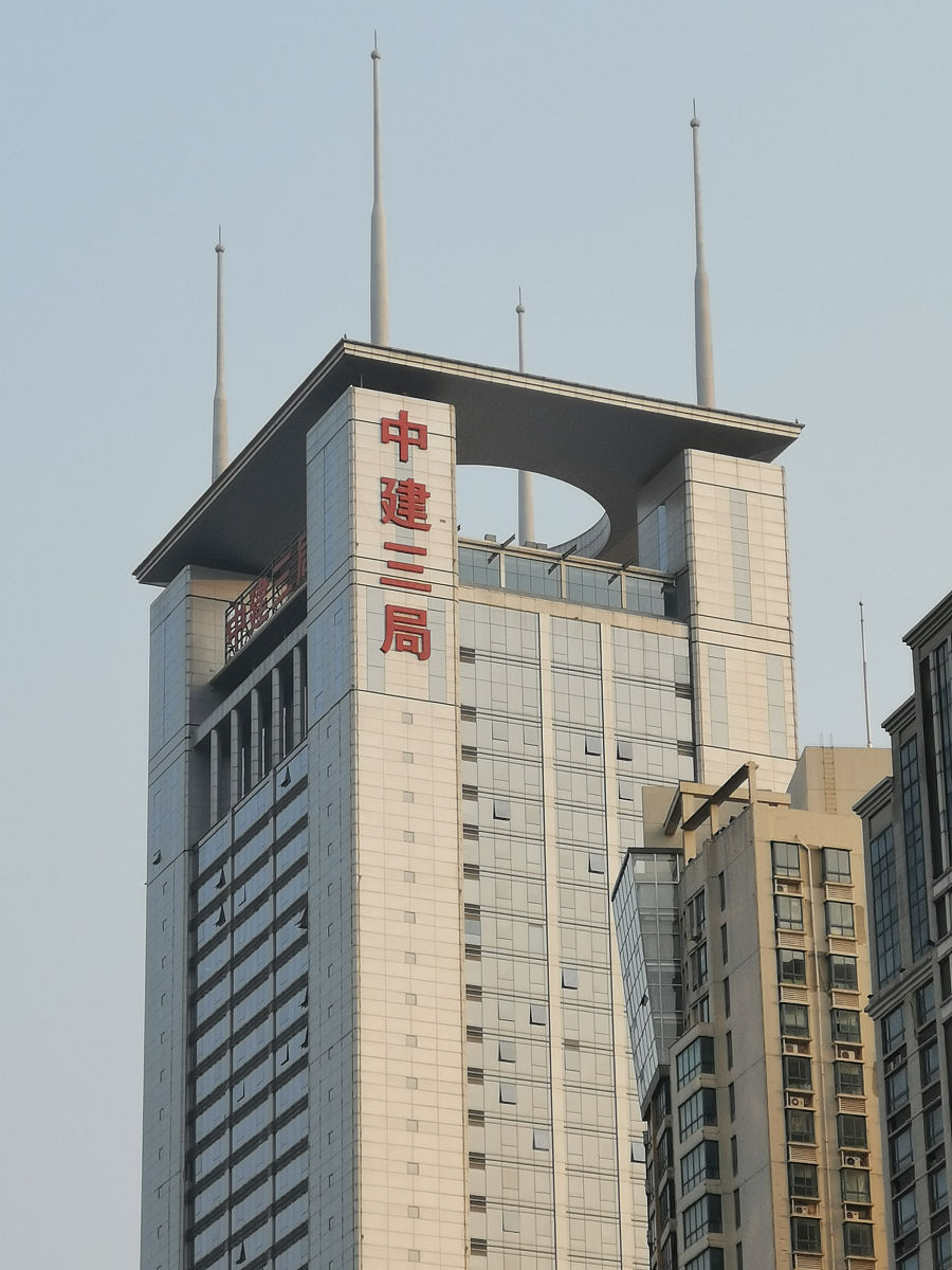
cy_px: 635
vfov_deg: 14.6
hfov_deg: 11.0
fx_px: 4950
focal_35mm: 135
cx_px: 476
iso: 50
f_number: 2.4
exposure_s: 1/512
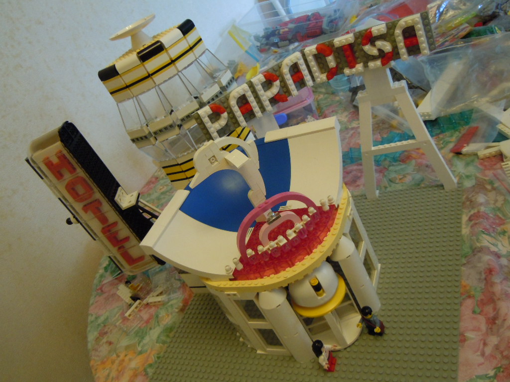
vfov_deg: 46.8
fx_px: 442
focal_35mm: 30
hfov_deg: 60.0
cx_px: 255
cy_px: 191
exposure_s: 1/25
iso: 400
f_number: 3.5
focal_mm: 5.4
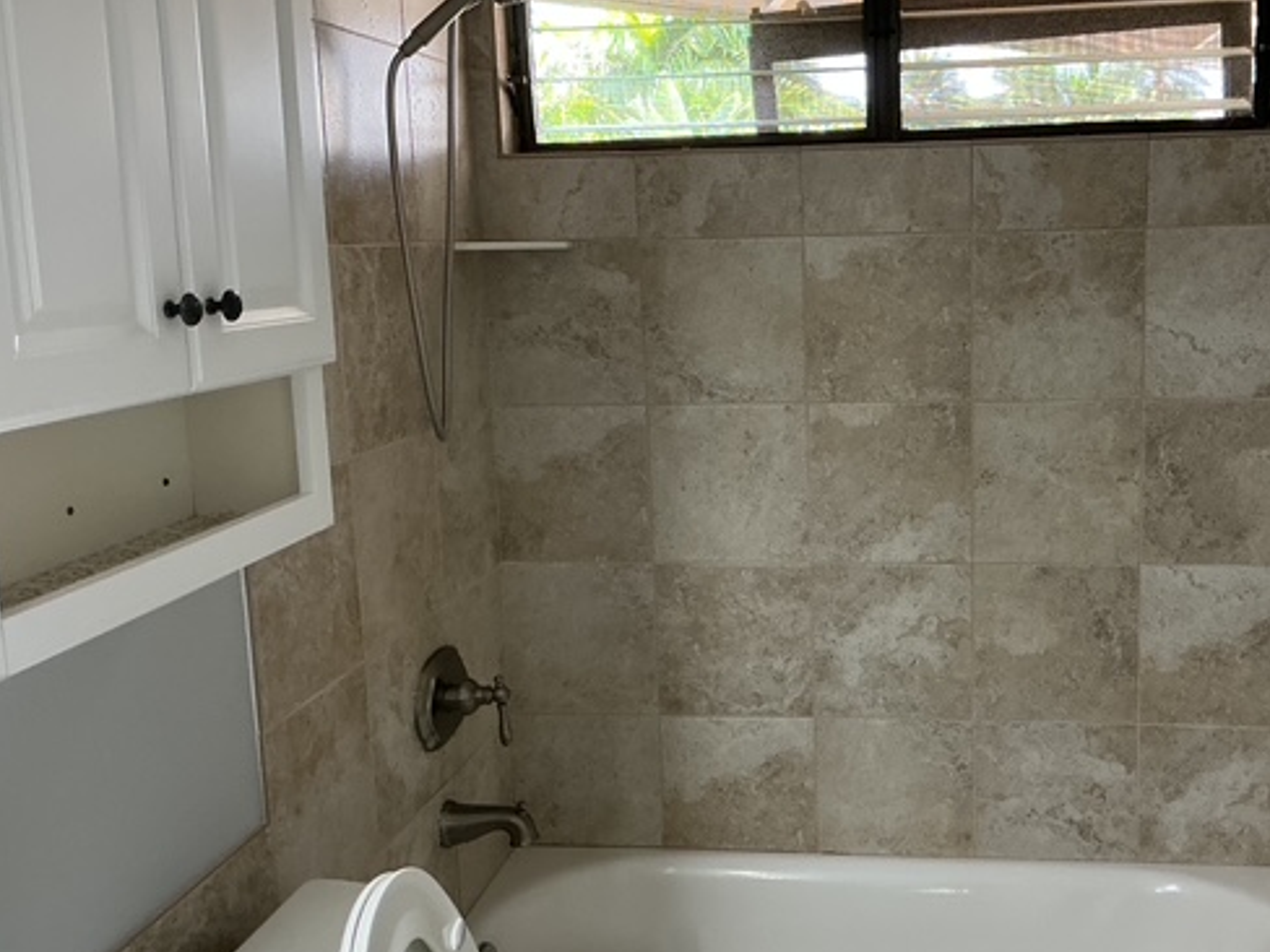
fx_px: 1394
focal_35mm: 38
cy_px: 471
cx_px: 822
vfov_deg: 37.7
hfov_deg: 48.3
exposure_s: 1/60
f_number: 1.8
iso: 125
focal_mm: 3
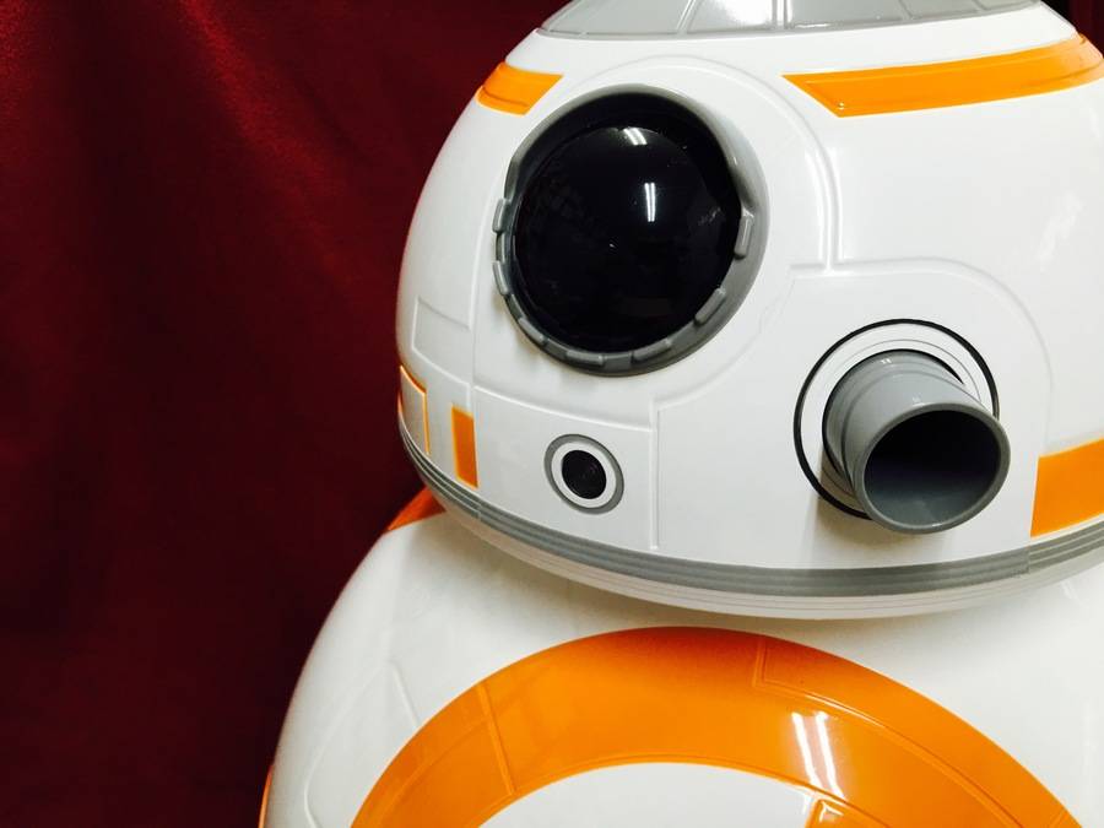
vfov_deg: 48.2
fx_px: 925
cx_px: 552
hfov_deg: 61.7
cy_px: 414
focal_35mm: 29
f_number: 2.2
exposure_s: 1/40
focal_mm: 4.15
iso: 32
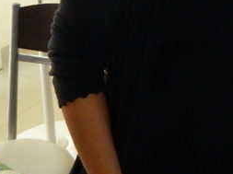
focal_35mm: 76
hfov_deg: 23.8
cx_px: 267
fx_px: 511
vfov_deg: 17.6
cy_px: -77
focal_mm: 4.5
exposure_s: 1/8
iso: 400
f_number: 3.1
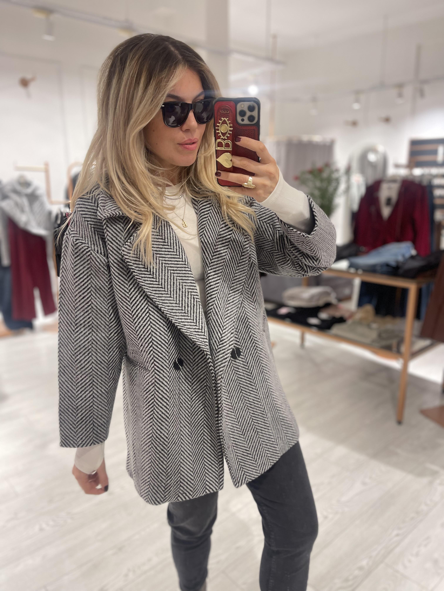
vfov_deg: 67.3
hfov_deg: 53.1
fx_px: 445
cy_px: 296
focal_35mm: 26
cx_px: 222
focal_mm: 5.1
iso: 80
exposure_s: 1/50
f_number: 1.6
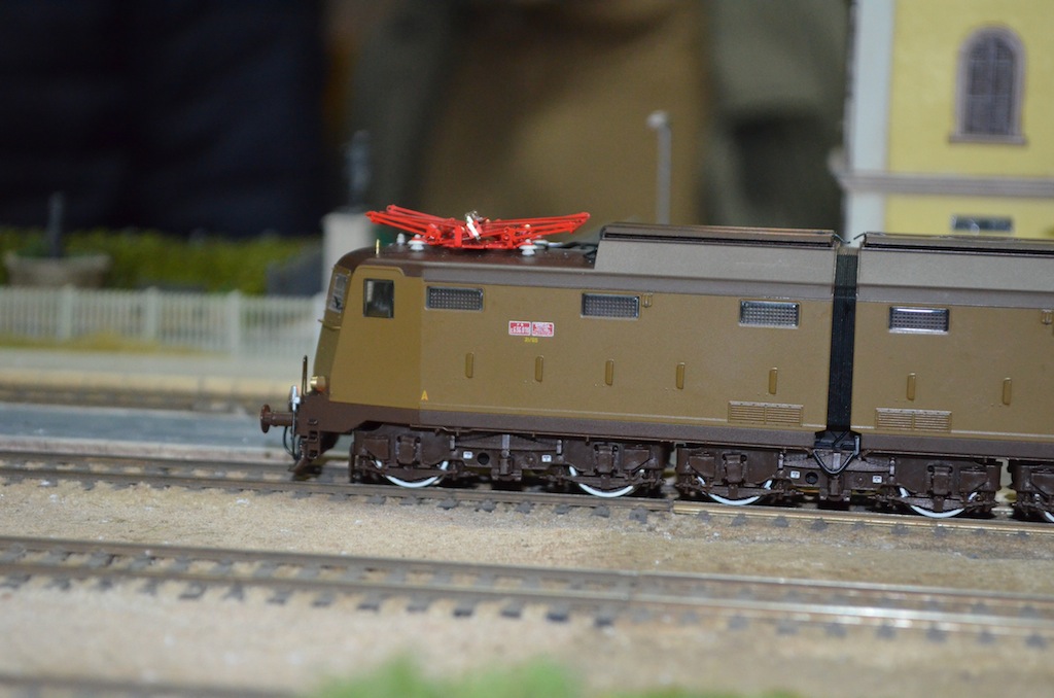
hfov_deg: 24.7
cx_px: 527
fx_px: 2410
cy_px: 349
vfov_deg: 16.5
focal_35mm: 82
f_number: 5.6
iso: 2800
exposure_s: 1/60
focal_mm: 55
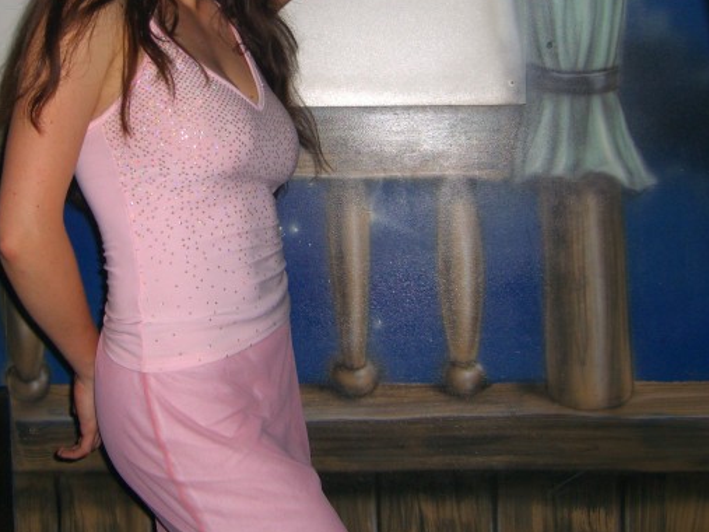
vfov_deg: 24.1
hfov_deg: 31.9
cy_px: 132
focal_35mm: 60
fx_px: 1229
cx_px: 241
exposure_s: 1/60
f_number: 2.8
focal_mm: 7.9
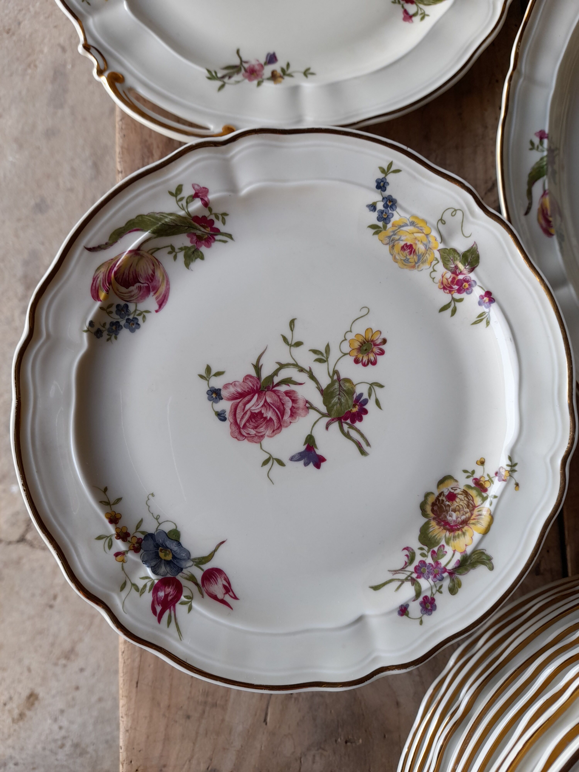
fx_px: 558
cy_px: 386
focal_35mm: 25
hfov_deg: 54.9
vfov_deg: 69.4
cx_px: 290
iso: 25
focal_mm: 4.6
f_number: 2
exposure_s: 1/60
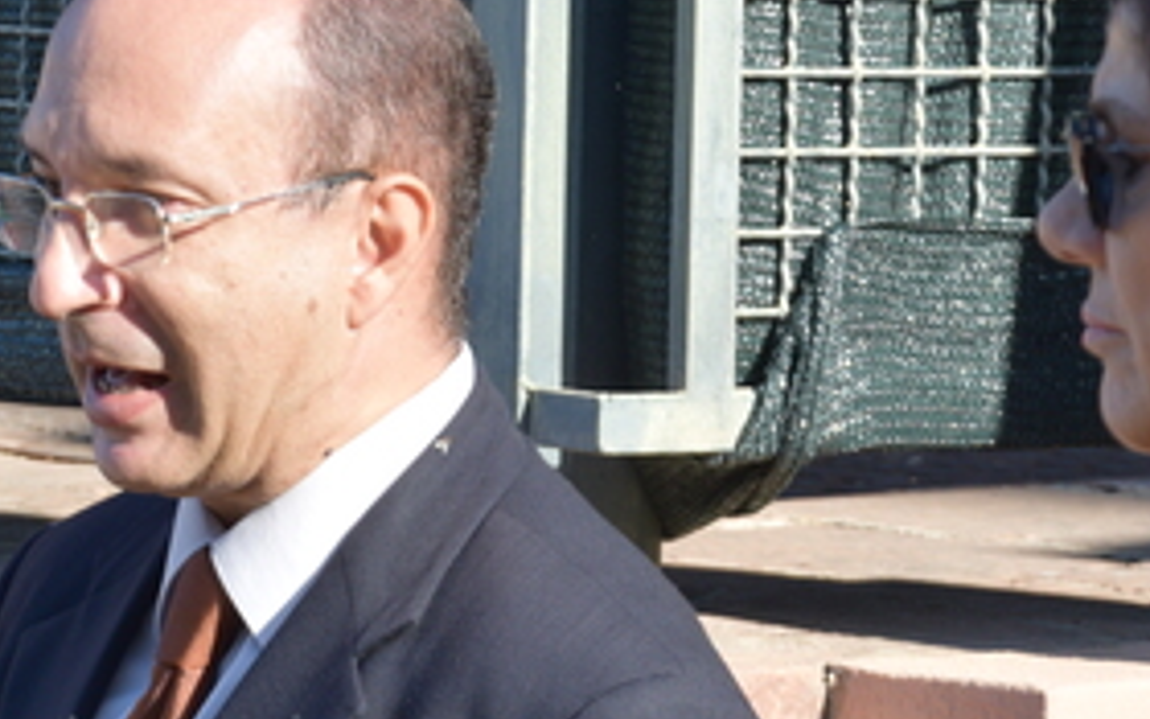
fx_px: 11224
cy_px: 493
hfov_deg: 5.9
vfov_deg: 3.7
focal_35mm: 358
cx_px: 251
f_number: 9
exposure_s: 1/320
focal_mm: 105
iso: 200
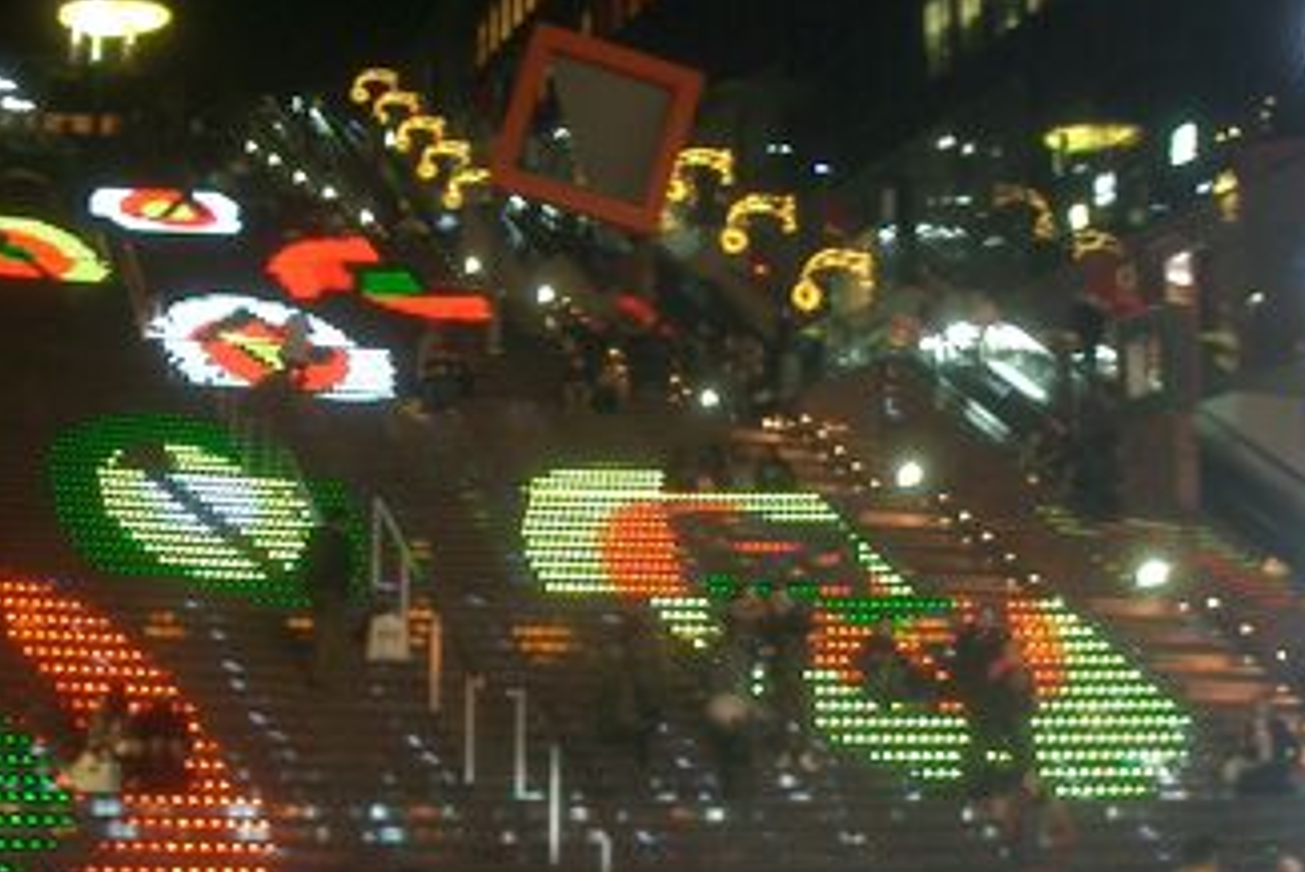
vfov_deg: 24.2
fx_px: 2031
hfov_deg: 35.6
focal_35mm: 56
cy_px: 460
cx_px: 610
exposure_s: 1/1.25
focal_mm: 5.8
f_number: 2.6
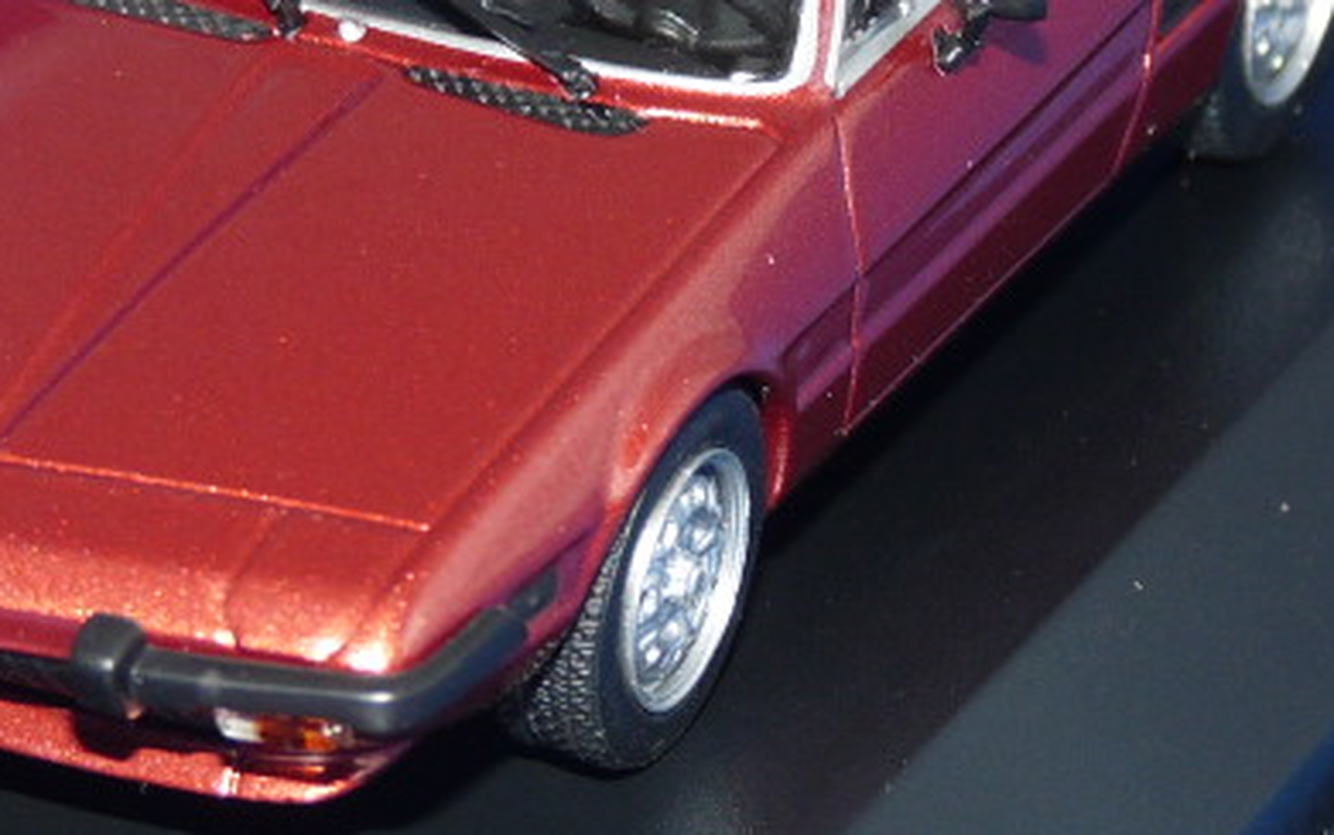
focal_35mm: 259
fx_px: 9419
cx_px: 469
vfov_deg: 5.1
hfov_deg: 8.1
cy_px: 110
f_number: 3.4
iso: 100
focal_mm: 14.9
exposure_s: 1/40
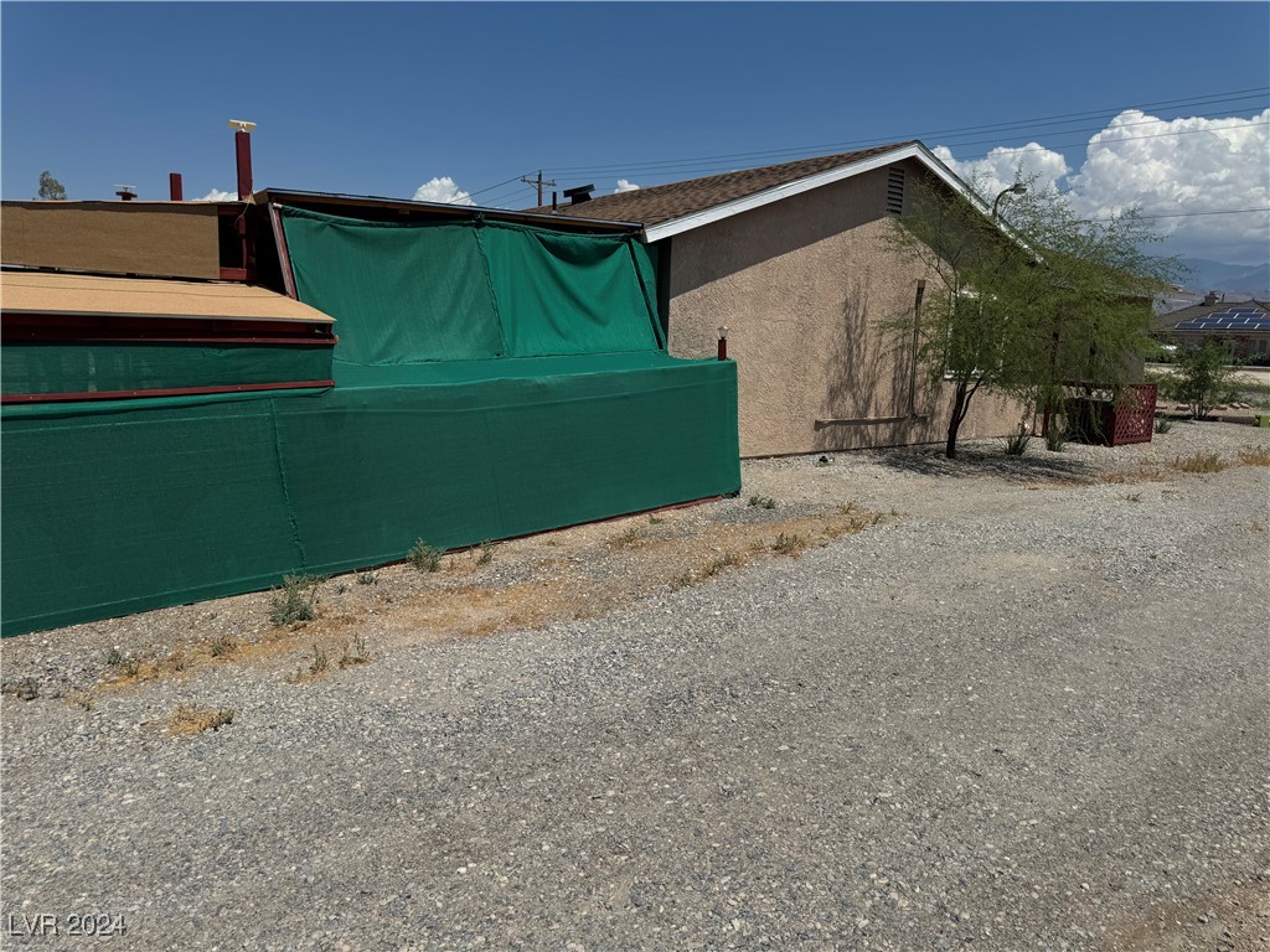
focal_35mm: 24
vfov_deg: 56.8
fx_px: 881
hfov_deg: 71.6
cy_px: 476
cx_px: 635
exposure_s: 1/10417
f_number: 1.78
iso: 80
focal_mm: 6.76
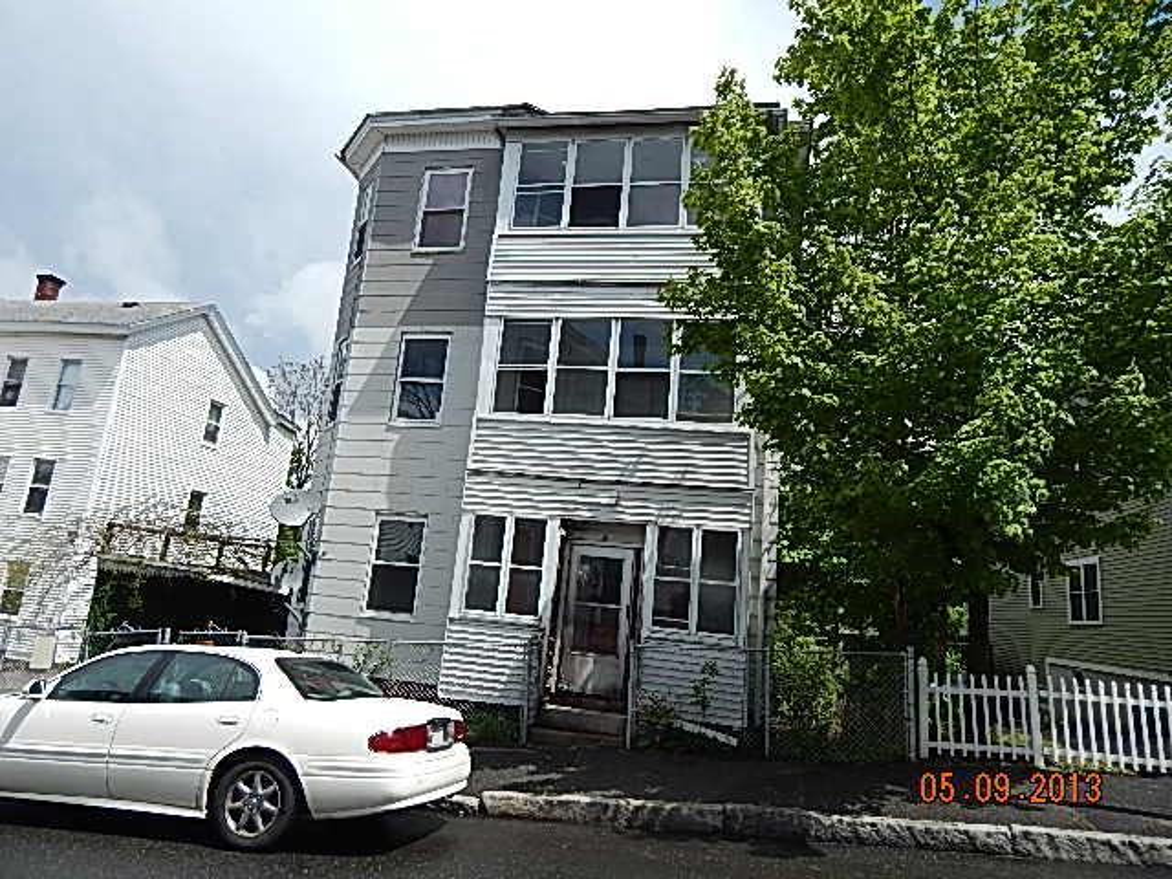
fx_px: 779
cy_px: 440
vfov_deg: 58.9
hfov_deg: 73.9
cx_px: 586
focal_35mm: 23
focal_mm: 4
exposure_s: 1/500
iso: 125
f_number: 6
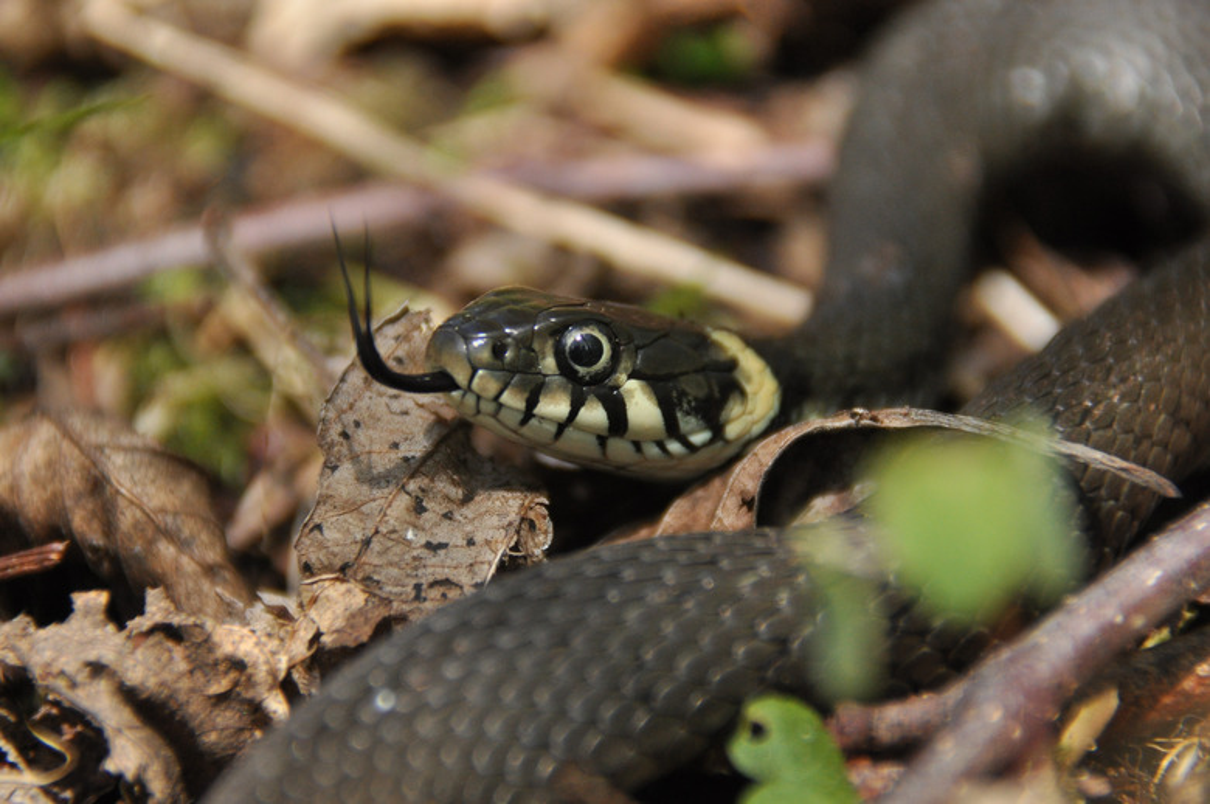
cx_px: 605
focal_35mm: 450
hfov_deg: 4.6
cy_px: 402
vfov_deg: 3.0
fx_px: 15106
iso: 800
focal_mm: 300
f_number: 5.6
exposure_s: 1/1600
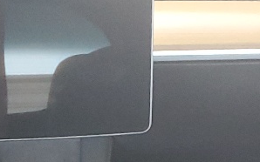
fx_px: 1048
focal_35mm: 148
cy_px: 435
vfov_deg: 7.9
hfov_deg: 14.0
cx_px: 15
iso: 233
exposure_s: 1/60.2
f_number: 1.5
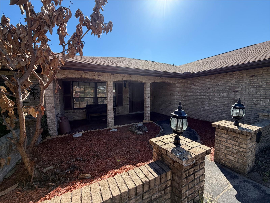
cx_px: 135
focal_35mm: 14
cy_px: 102
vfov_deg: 85.7
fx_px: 109
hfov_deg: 102.1
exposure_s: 1/770
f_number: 2.2
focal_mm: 2.22
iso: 40
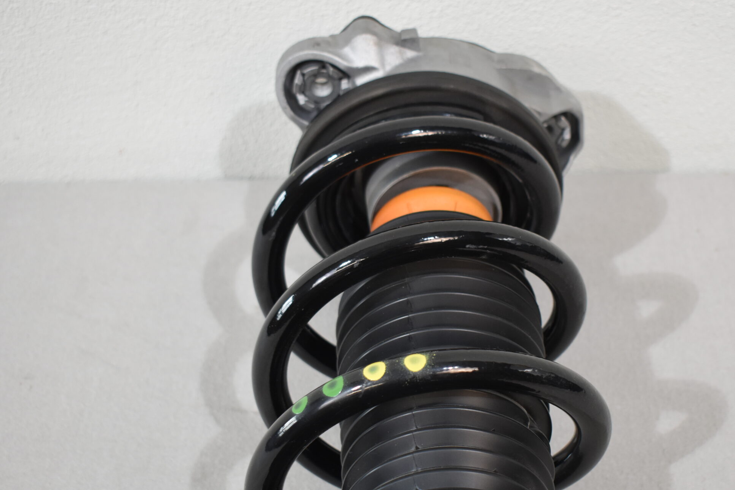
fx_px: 1259
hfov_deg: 32.4
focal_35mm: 62
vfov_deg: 22.0
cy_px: 307
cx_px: 457
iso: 800
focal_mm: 31
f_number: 4.2
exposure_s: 1/125
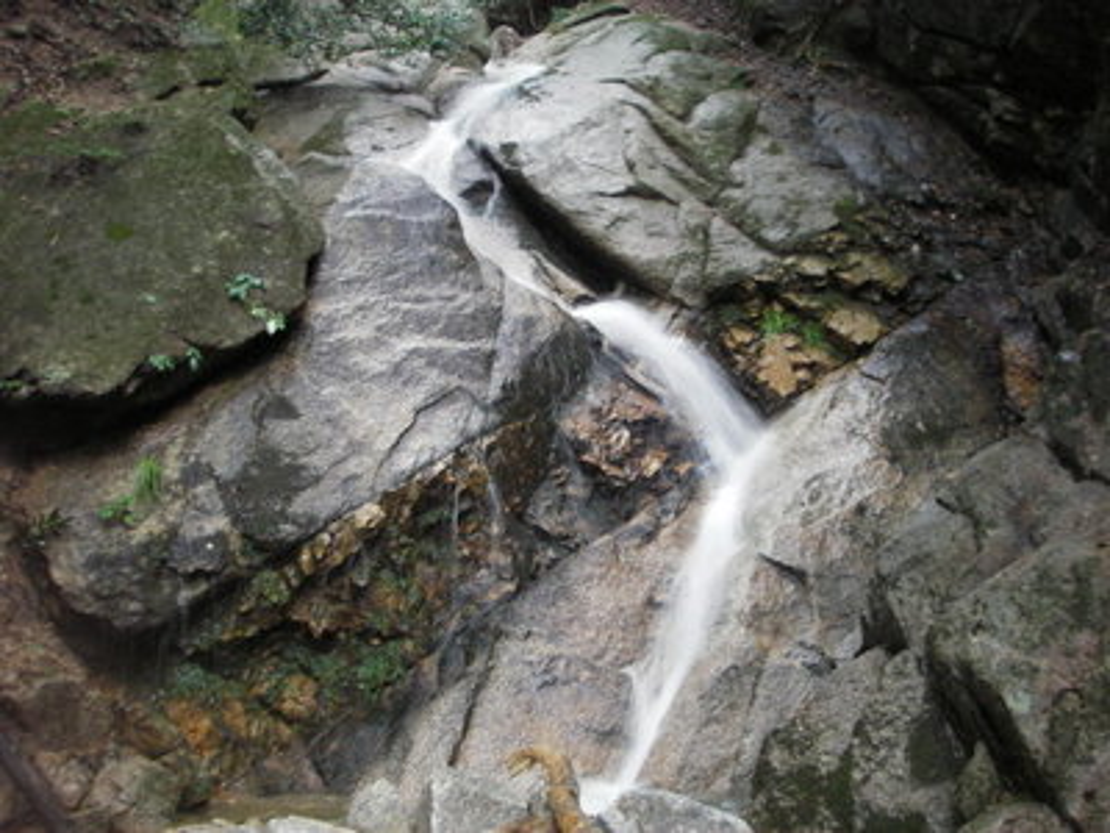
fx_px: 1219
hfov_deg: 49.0
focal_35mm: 38
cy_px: 416
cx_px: 555
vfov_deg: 37.7
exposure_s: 1/8
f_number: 3.3
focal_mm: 6.3
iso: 100
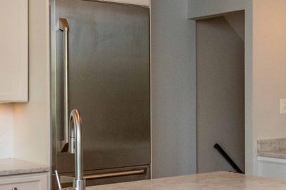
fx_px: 556
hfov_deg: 28.2
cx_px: 230
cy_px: 94
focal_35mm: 70
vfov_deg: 19.4
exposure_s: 1/160
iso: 800
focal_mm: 14
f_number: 5.6
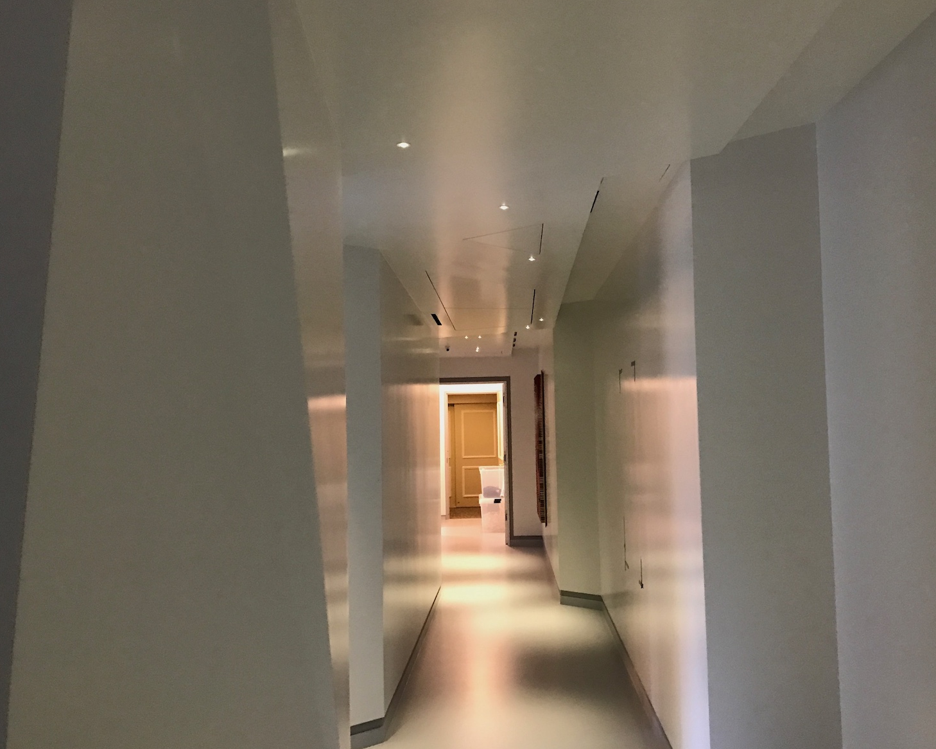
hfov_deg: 58.7
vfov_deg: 48.5
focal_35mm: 30
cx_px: 497
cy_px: 371
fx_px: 831
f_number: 1.8
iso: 80
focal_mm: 3.99
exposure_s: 1/15
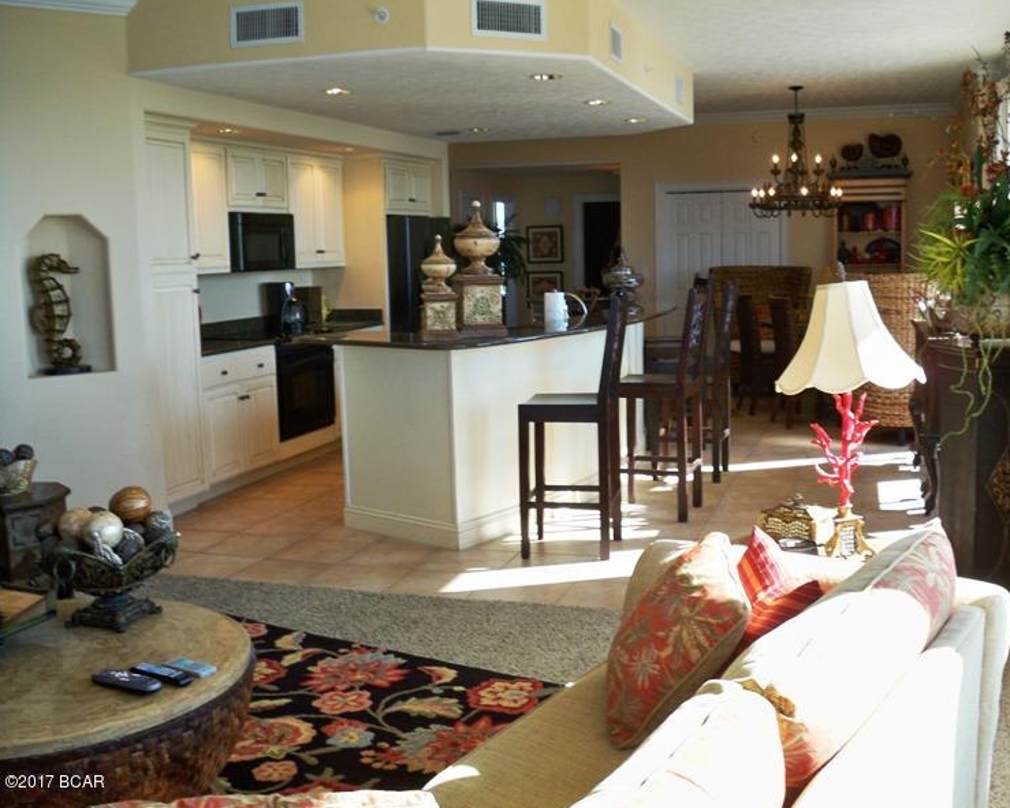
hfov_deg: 49.0
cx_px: 544
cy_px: 403
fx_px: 1106
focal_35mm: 37
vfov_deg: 40.1
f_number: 3.1
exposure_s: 1/60
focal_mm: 6.3
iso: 100
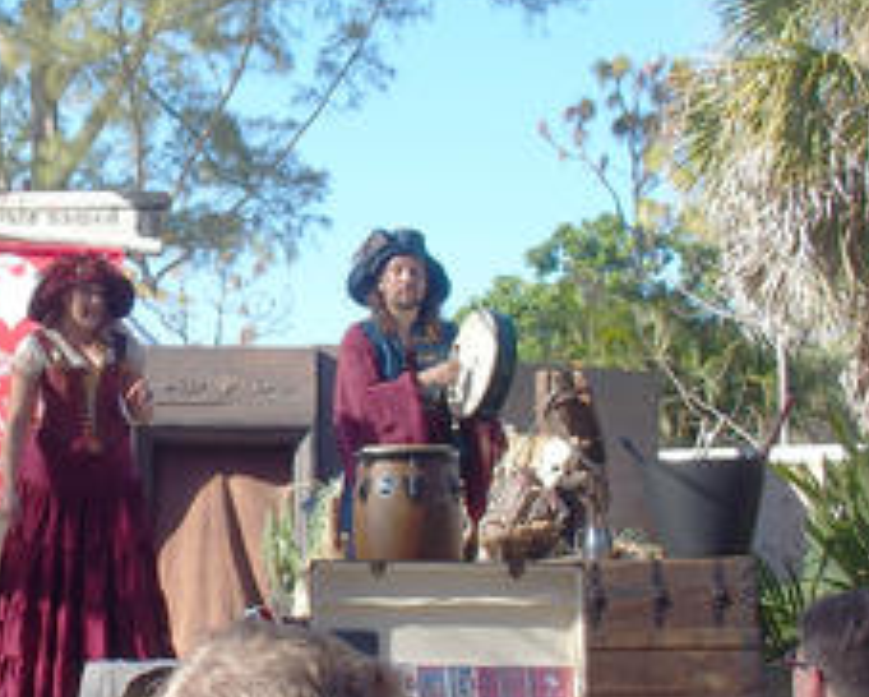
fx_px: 2291
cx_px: 65
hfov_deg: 21.0
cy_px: 440
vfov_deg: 17.3
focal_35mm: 89
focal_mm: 9.8
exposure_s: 1/500
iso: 100
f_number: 3.5
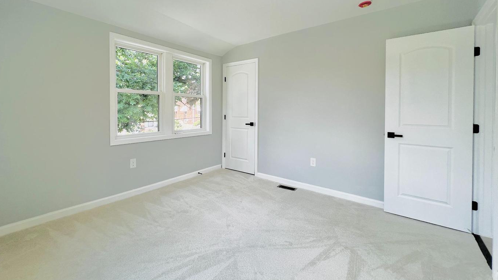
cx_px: 238
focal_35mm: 15
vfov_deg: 69.9
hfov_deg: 102.9
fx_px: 198
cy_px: 113
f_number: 1.8
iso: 40
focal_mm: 1.57
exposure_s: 1/100
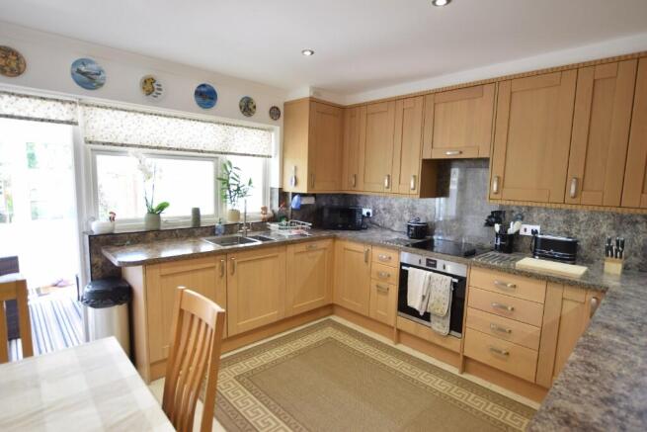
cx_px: 324
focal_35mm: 18
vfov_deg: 67.4
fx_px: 324
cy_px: 216
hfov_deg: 90.0
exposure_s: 1/13
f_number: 3.5
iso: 100
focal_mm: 12
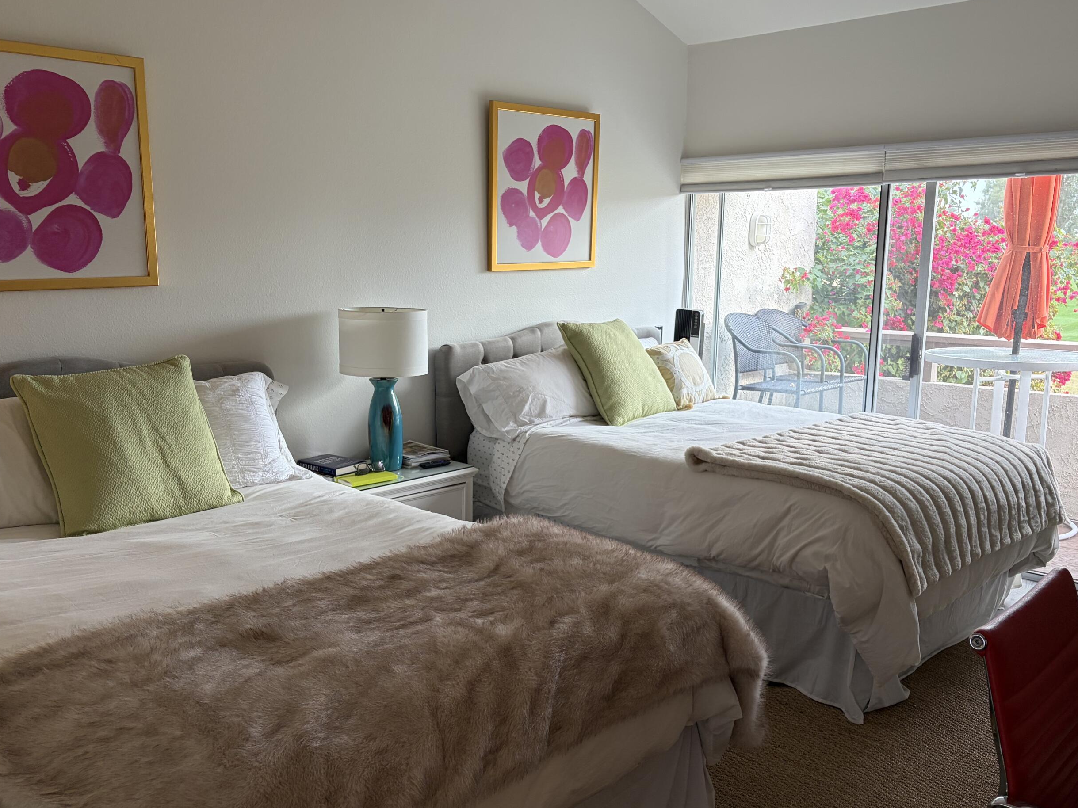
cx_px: 523
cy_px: 423
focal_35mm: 32
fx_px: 996
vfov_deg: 44.1
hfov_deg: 56.8
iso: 80
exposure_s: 1/120
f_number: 1.6
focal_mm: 5.96
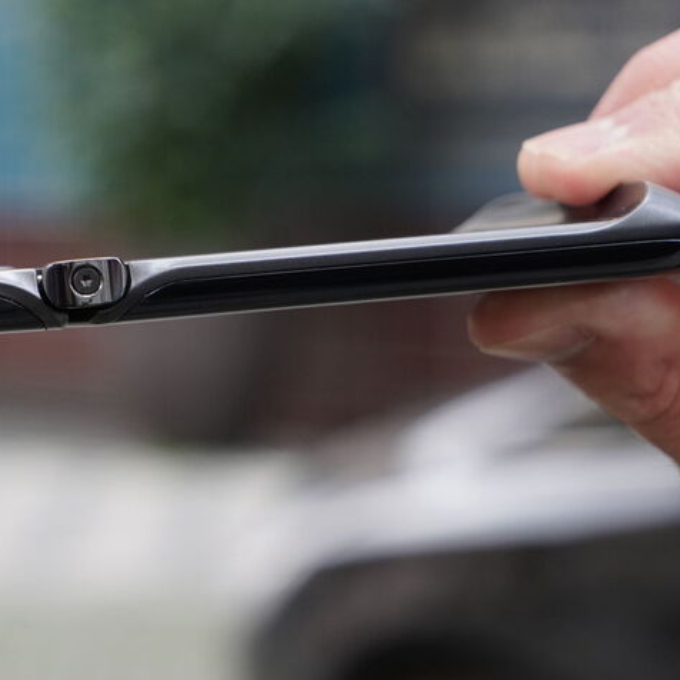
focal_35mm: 120
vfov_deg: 14.5
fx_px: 2667
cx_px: 82
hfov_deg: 14.4
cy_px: 297
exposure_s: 1/200
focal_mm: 70
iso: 1250
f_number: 7.1
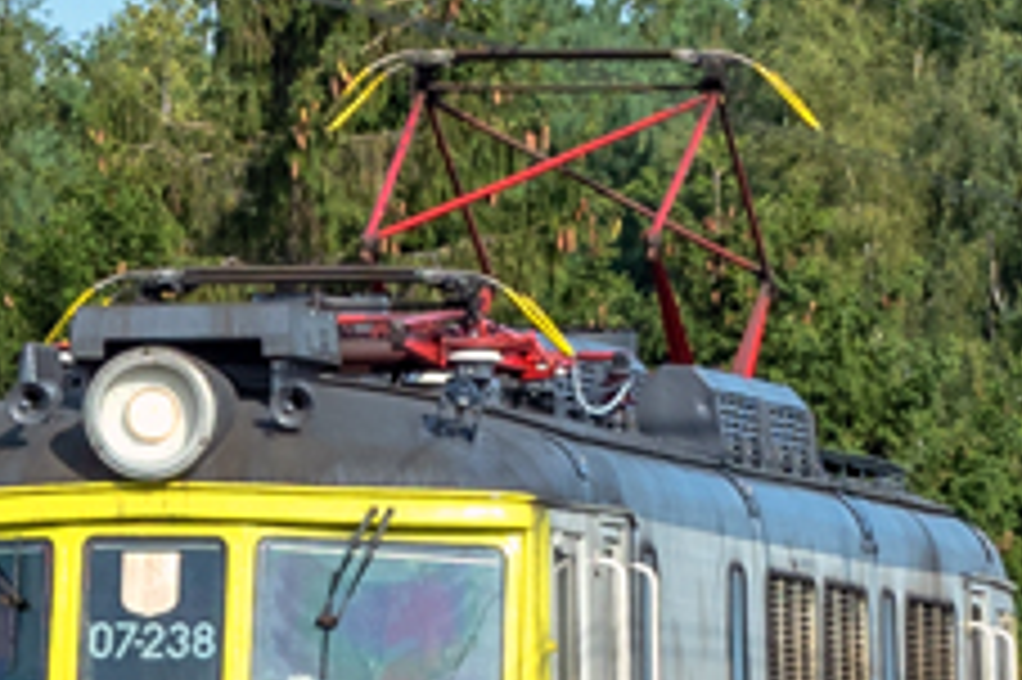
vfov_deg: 1.9
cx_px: 1184
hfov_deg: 2.8
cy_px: 277
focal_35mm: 741
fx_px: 21020
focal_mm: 70
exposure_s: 1/640
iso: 125
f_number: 9
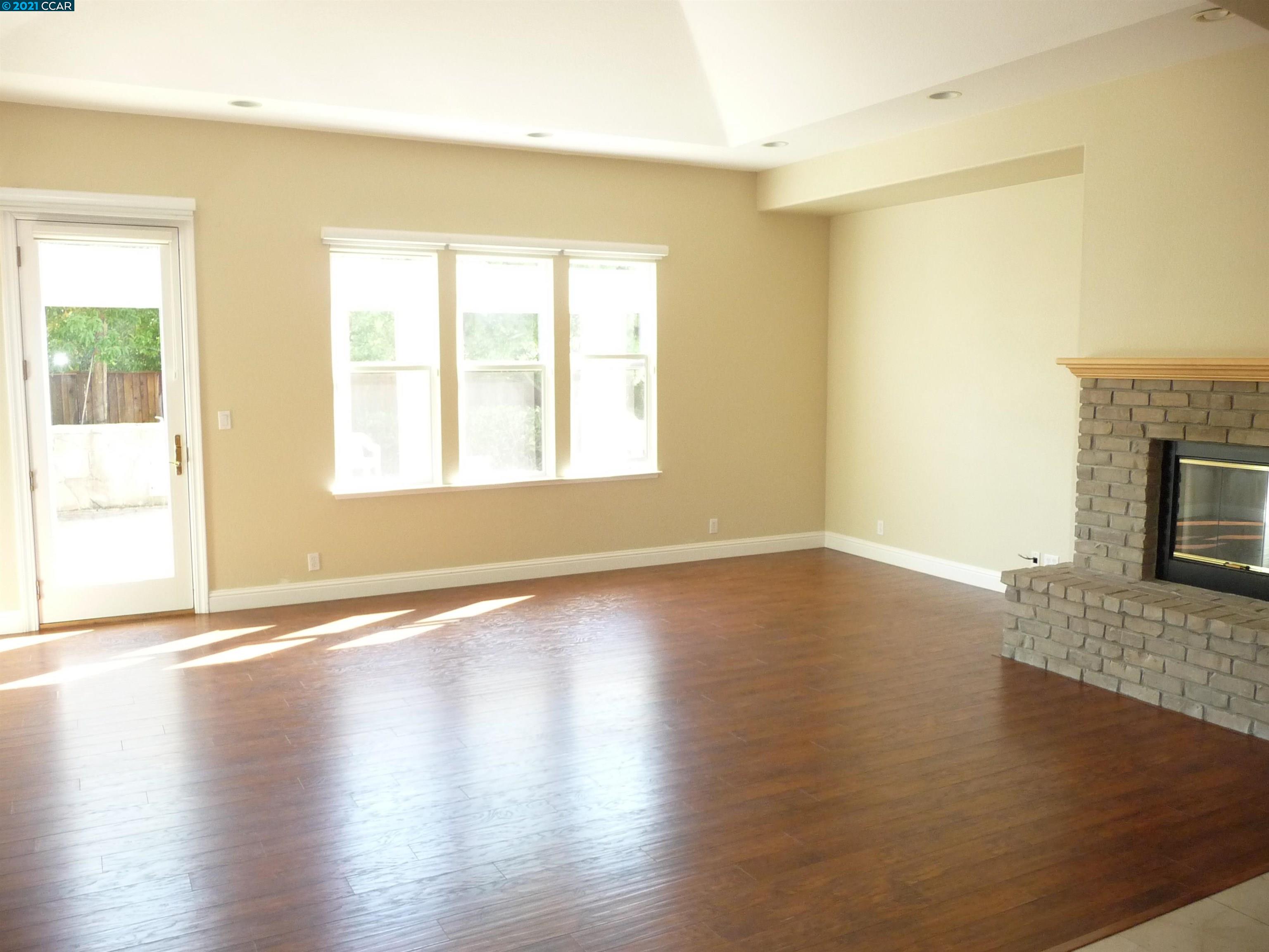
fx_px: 1026
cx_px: 634
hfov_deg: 63.4
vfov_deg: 49.7
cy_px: 476
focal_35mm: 28
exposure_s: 1/30
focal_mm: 4.7
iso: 250
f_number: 3.3
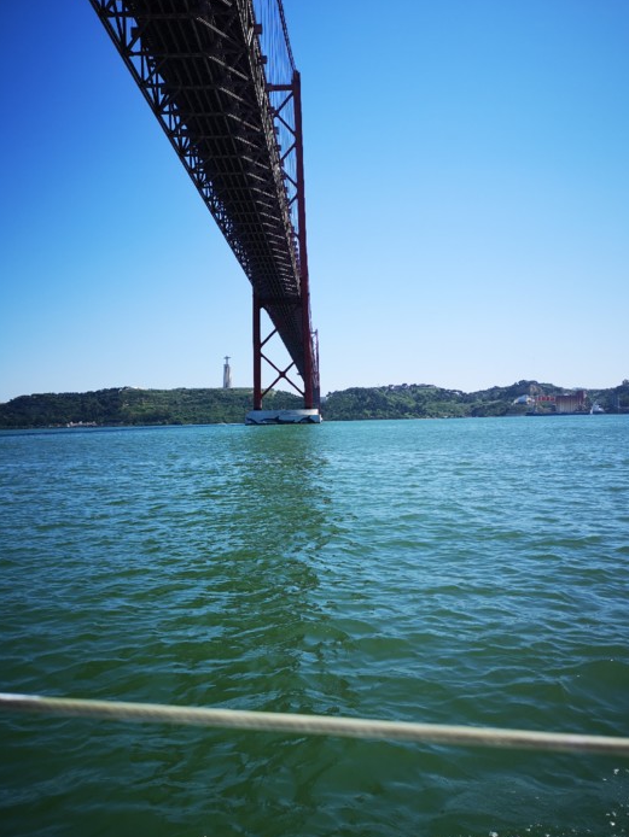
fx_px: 678
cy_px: 420
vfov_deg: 63.4
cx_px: 320
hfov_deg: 49.8
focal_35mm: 28
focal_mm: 3.95
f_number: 1.8
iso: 50
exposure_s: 1/1869
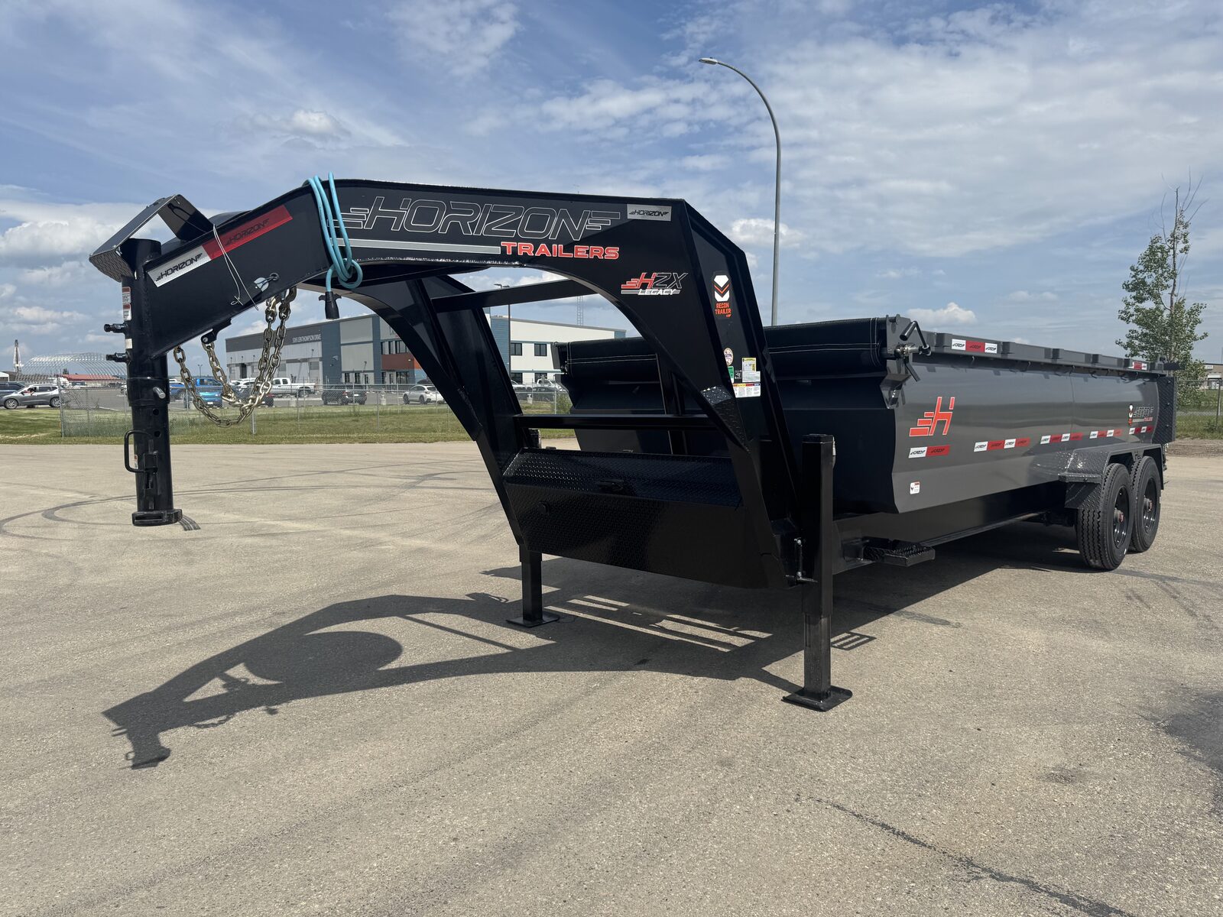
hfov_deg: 71.6
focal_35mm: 24
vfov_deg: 56.8
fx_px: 848
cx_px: 612
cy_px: 458
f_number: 1.78
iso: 80
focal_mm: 6.76
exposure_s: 1/7092
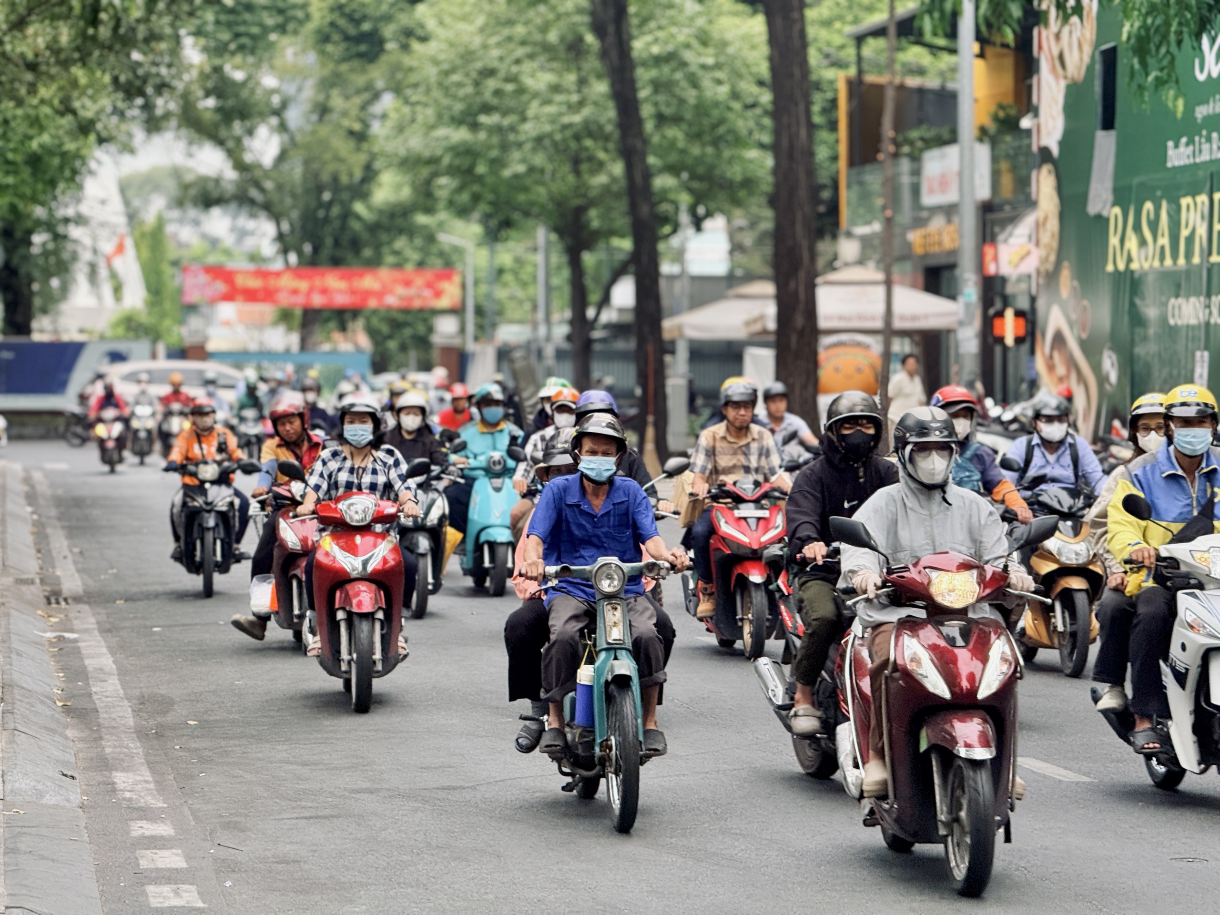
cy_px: 458
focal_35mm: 120
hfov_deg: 16.4
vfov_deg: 12.3
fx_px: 4229
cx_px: 610
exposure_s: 1/99
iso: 80
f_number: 2.8
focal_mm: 15.66
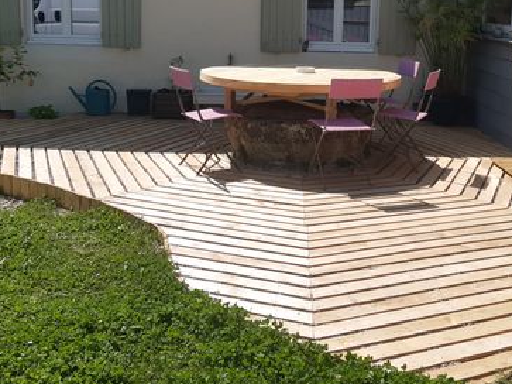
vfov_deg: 33.1
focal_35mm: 43
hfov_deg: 43.7
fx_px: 636
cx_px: 298
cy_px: 110
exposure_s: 1/2028
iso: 40
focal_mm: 3.92
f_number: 1.7
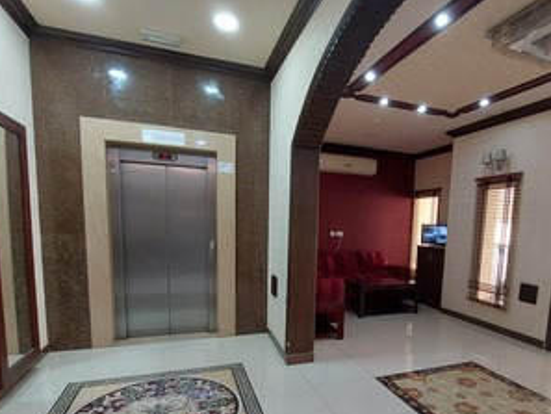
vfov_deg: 64.6
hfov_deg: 81.0
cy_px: 270
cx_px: 322
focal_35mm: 20
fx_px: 318
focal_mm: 1.74
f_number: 2.2
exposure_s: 1/50
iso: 400
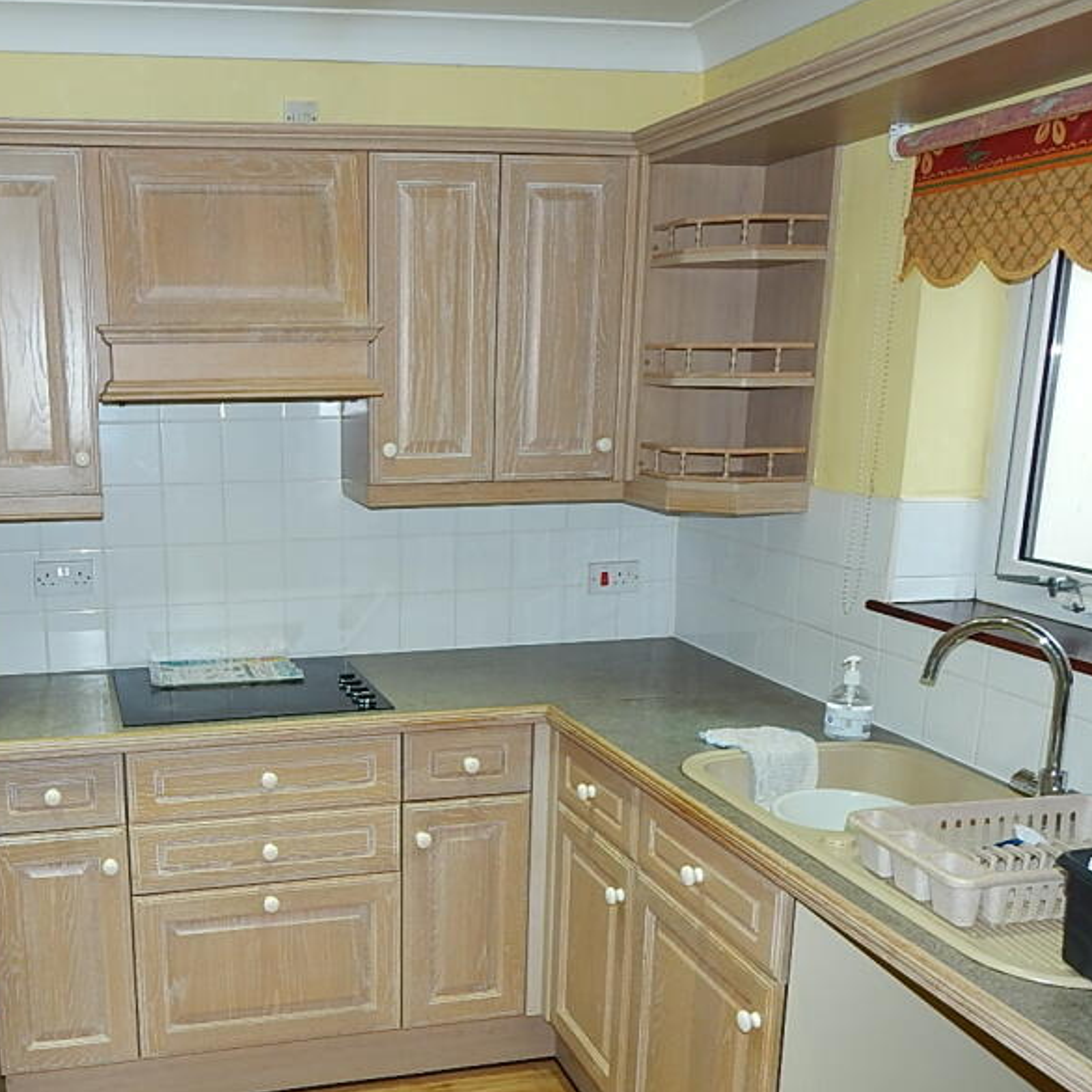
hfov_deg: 47.1
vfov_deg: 47.9
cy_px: 691
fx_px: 1213
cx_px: 307
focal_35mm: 34
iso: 125
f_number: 3
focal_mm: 4
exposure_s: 1/30
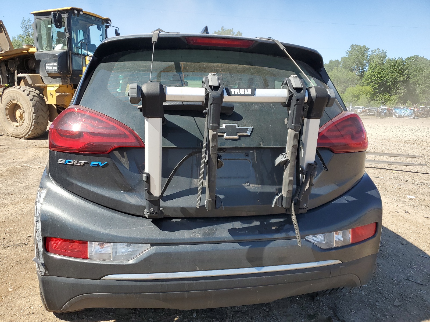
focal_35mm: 26
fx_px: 323
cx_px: 215
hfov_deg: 67.3
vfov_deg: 53.1
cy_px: 161
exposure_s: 1/1667
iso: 50
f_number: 1.5
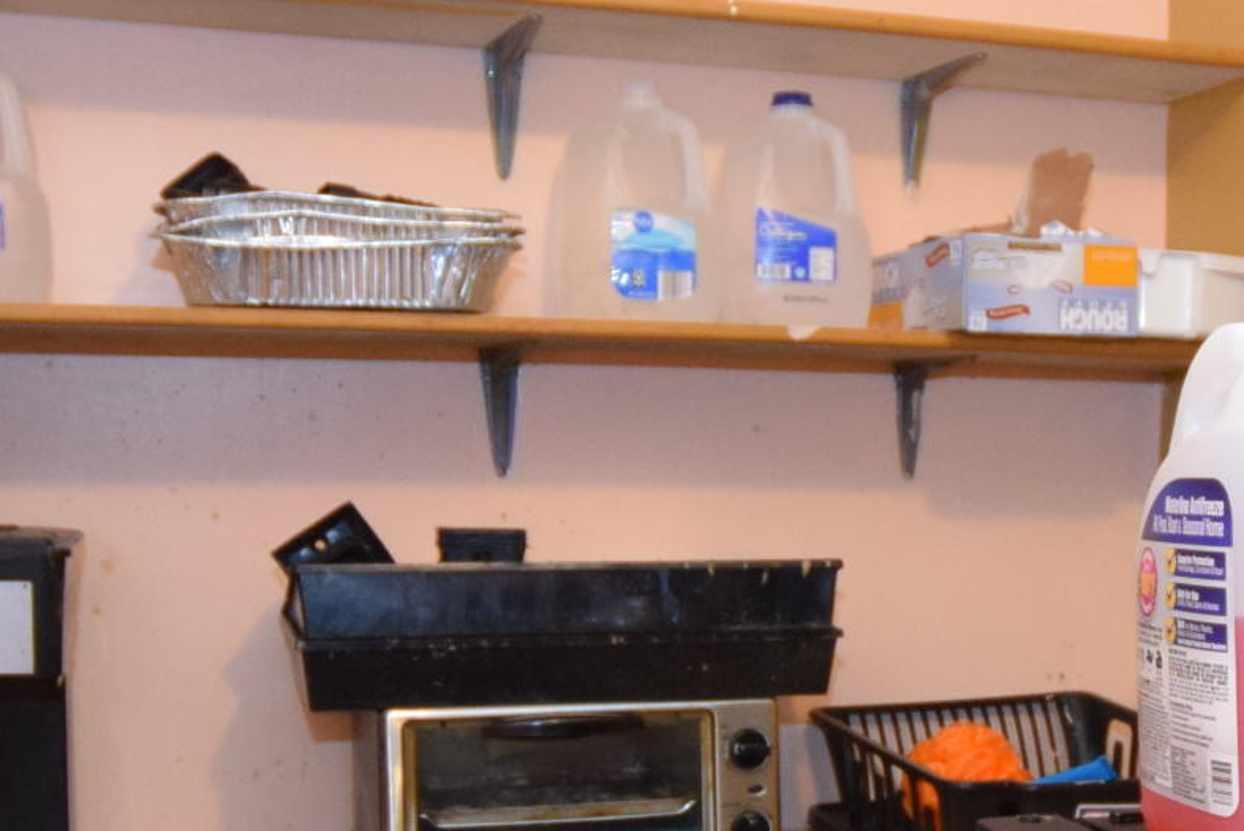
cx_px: 982
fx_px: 1971
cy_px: 586
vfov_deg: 23.7
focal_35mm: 57
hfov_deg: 34.1
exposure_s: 1/60
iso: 1400
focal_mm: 10
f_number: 3.5
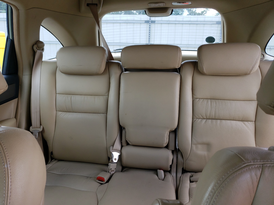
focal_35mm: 26
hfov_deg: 67.3
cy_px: 102
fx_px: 206
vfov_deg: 53.1
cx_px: 137
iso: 50
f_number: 1.5
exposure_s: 1/370
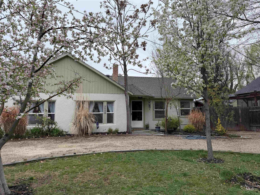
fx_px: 180
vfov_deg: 56.8
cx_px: 130
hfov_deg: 71.6
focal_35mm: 24
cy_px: 98
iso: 80
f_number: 1.78
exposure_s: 1/602
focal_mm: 6.76
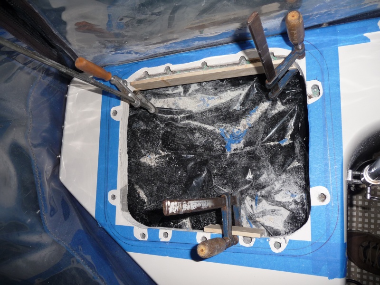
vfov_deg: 49.7
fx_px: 307
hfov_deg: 63.4
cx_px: 190
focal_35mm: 28
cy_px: 142
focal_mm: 4.7
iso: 100
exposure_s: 1/30
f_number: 3.3
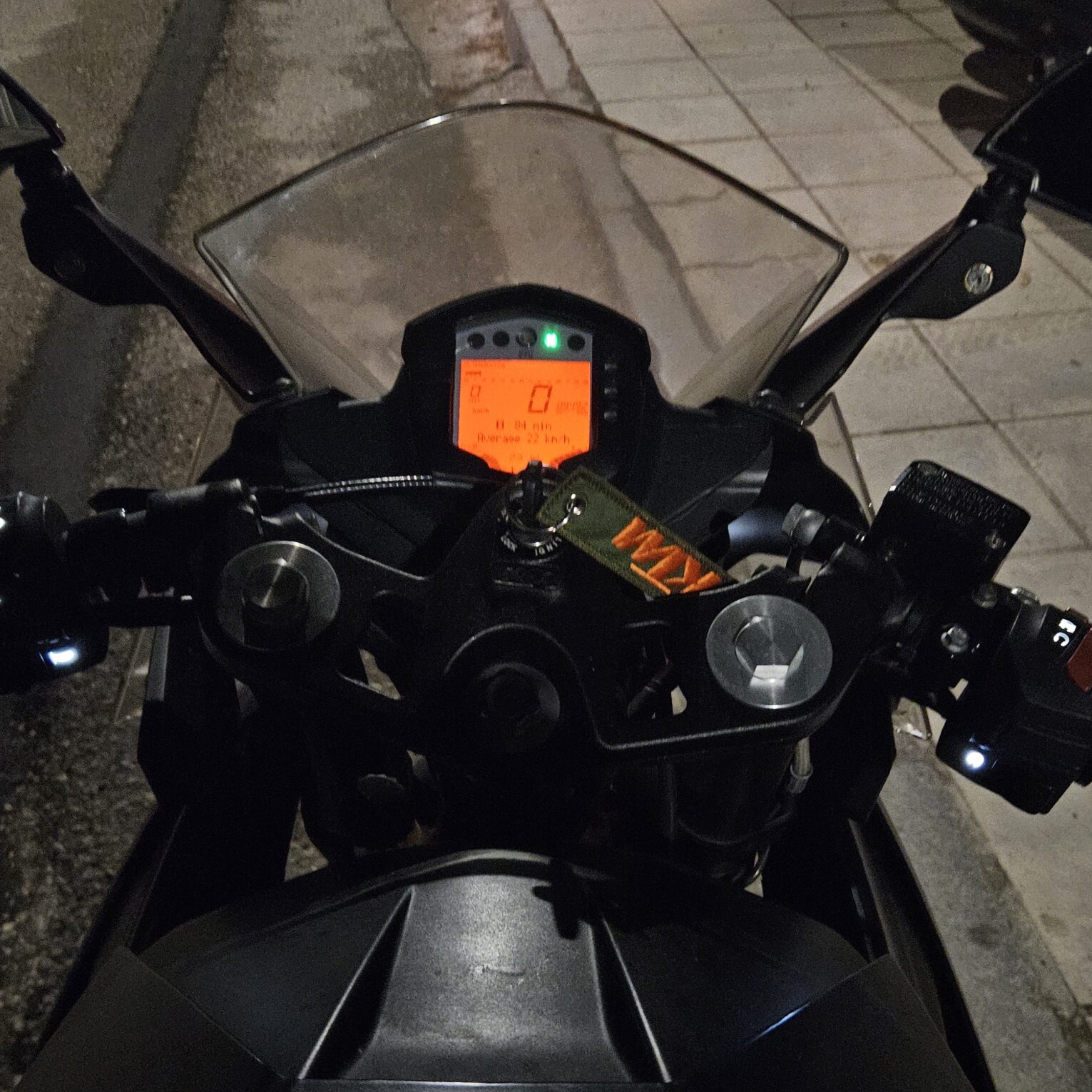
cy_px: 736
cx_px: 565
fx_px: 1213
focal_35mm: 34
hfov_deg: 48.4
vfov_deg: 47.6
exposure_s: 1/100
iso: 1250
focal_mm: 5.4
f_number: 1.8
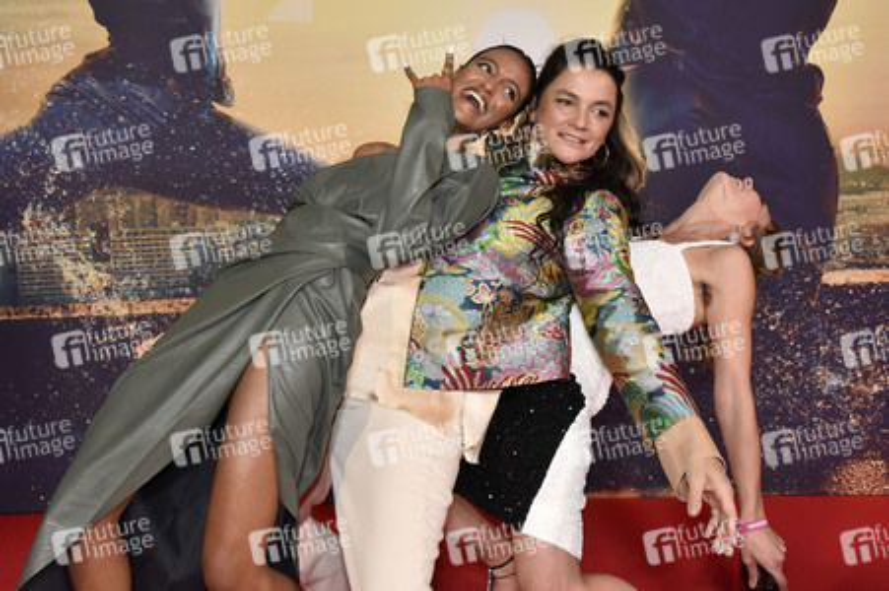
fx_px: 1184
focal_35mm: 48
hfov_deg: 41.1
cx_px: 444
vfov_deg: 28.0
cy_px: 296
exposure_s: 1/250
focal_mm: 48
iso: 4000
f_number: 8
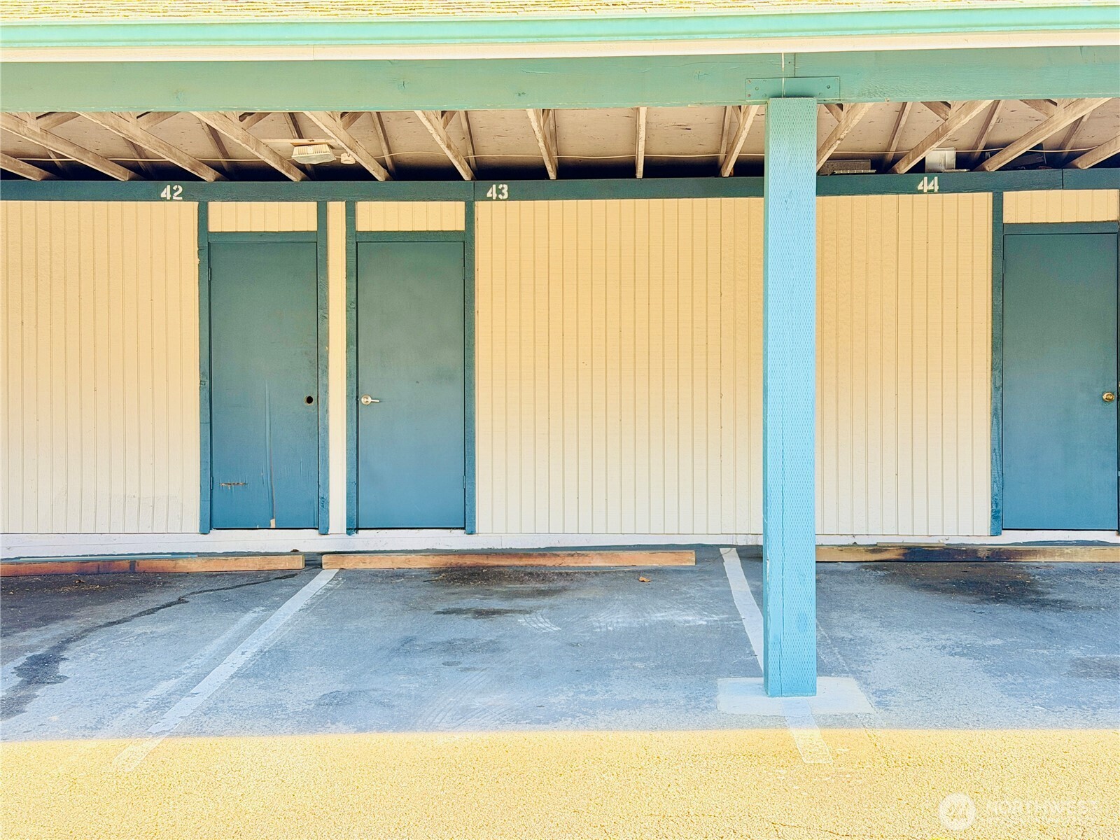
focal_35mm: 48
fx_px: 1553
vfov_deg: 30.3
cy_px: 420
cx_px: 560
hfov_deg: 39.7
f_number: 1.78
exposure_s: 1/180
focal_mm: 6.76
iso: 160
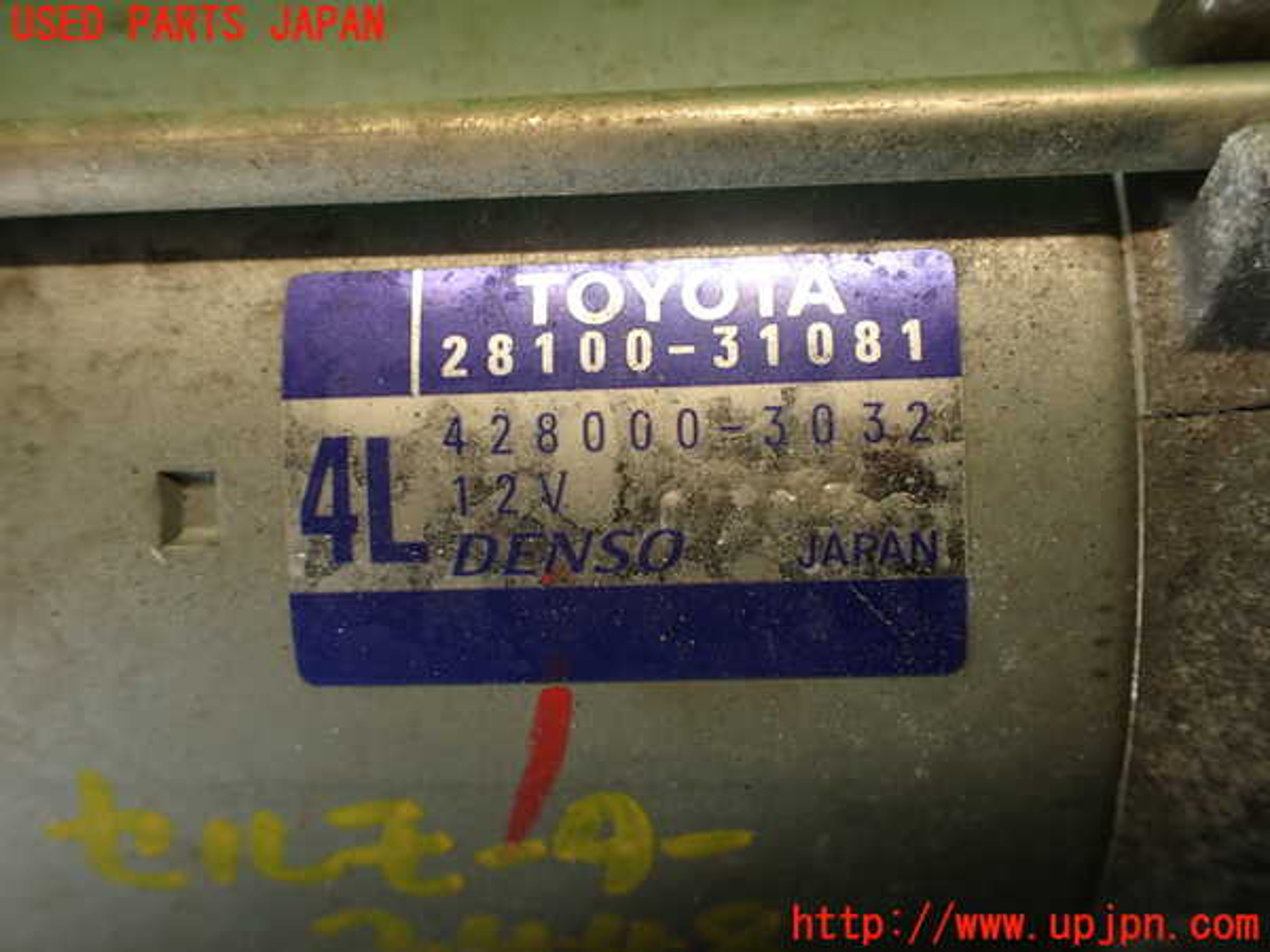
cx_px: 635
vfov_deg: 44.2
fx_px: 1174
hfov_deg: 56.8
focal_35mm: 32
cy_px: 476
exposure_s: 1/40
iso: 200
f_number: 2.4
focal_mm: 5.79
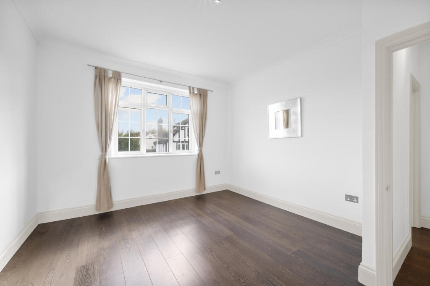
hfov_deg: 104.3
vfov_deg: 81.1
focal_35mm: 14
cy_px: 143
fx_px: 167
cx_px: 215
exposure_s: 1/2.5
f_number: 16
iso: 200
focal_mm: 14
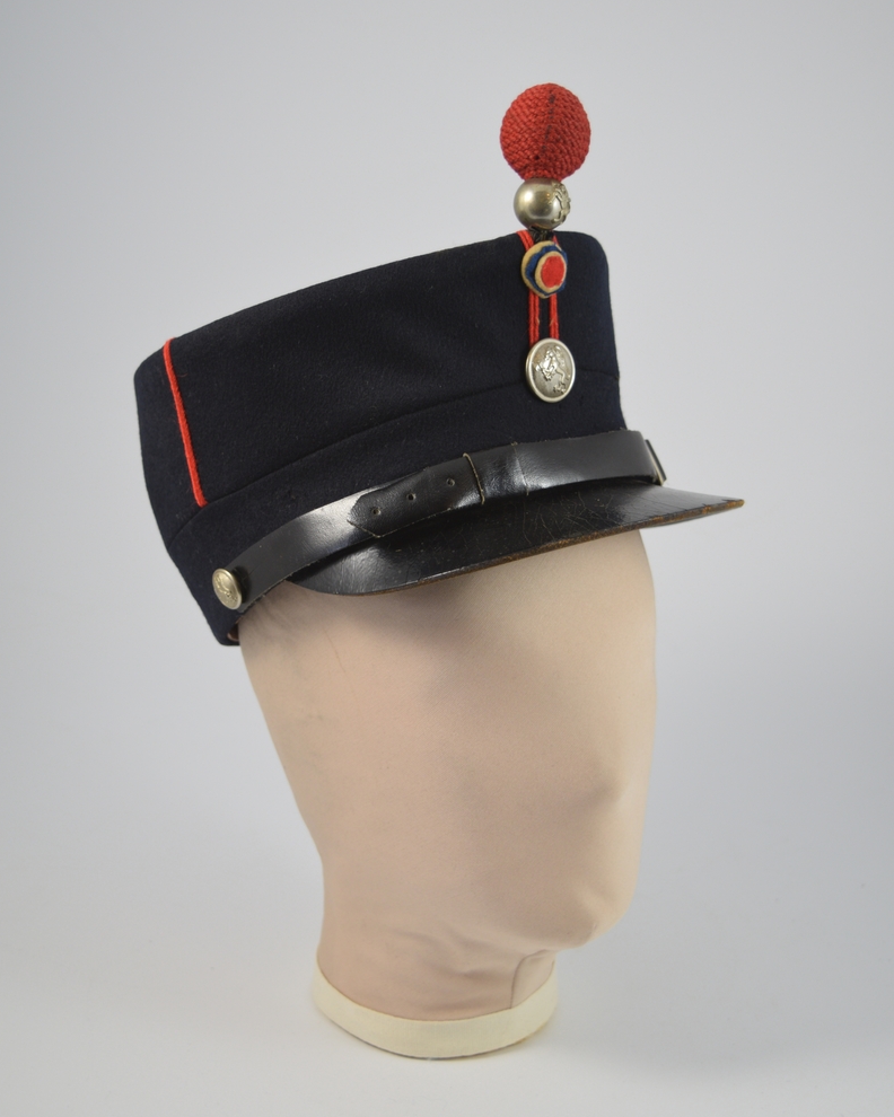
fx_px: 1918
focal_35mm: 58
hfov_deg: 26.2
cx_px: 448
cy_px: 545
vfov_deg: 32.5
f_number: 4.5
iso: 200
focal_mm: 34
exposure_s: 1/40
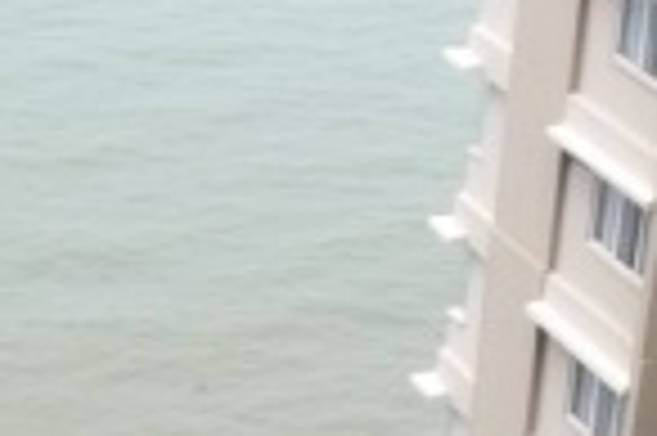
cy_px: 692
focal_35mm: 140
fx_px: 2552
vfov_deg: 9.5
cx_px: 290
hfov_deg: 14.7
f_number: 8.8
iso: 64
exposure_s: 1/60
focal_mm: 5.7
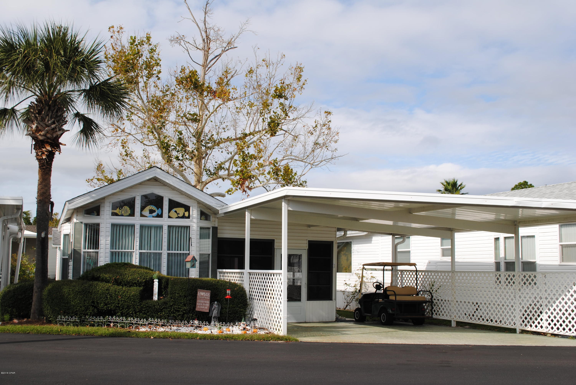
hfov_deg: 53.1
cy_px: 192
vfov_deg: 37.0
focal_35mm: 36
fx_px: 577
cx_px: 288
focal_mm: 24
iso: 100
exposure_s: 1/250
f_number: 8
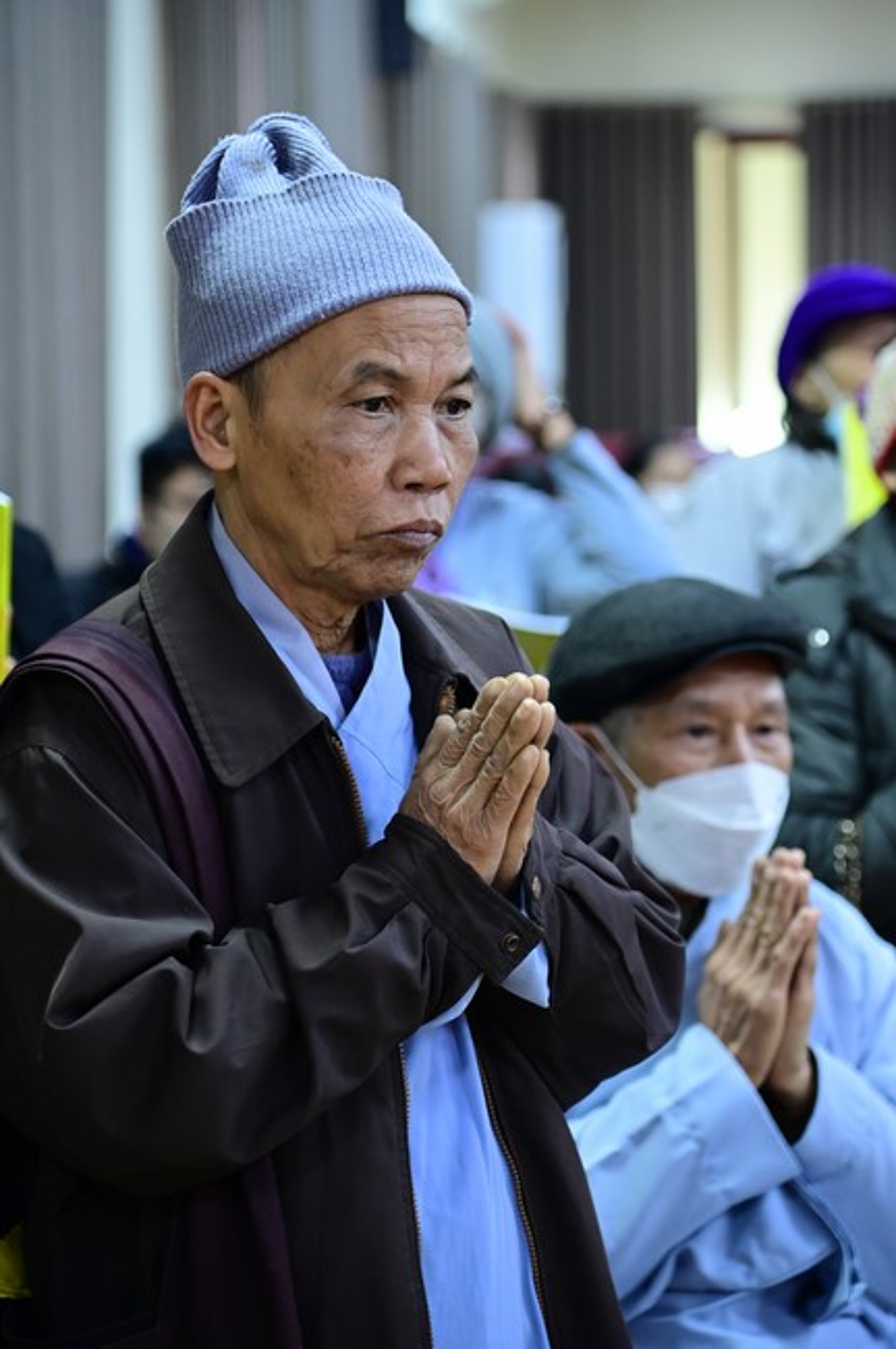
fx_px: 3928
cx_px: 448
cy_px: 674
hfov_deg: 13.0
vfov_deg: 19.5
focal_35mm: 105
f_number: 4
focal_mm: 105
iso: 4000
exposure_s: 1/80
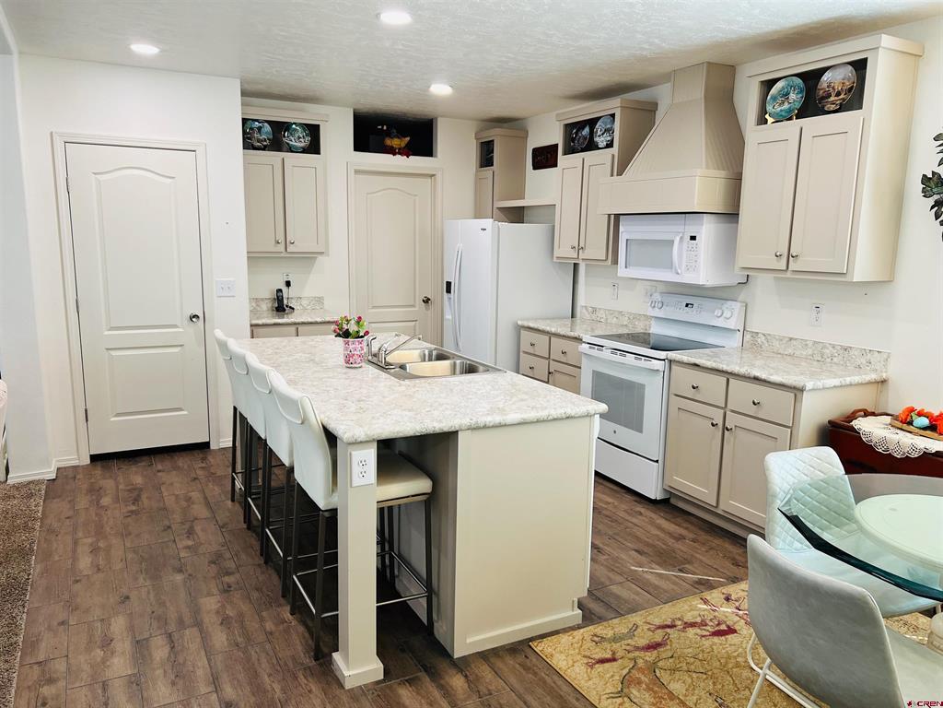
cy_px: 354
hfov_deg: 67.3
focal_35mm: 26
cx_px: 472
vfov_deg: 53.1
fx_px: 708
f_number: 1.5
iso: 100
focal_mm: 5.7
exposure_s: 1/120
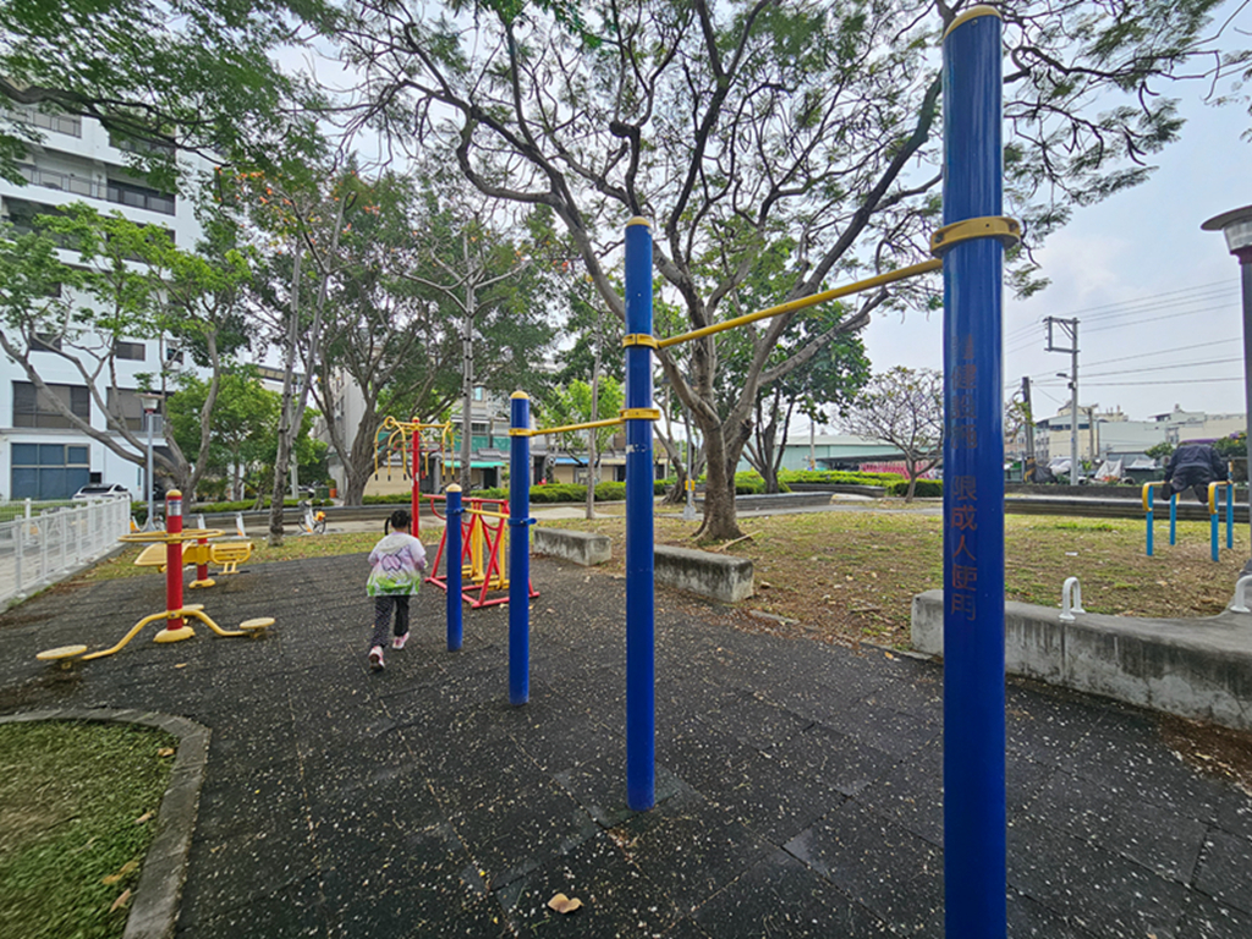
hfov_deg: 106.2
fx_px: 470
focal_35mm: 13
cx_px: 626
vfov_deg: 89.9
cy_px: 470
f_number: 2.2
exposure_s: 1/1279
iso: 50
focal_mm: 2.2
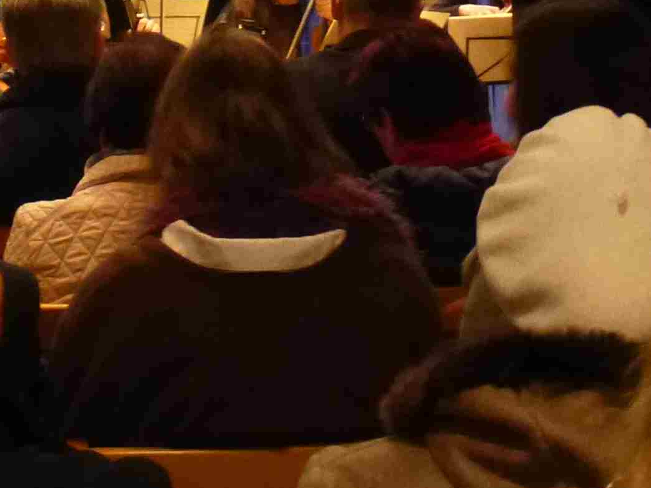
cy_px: -296
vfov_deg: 9.8
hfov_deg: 13.5
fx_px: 2746
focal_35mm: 146
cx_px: 159
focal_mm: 6.8
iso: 800
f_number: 3.8
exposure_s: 1/5
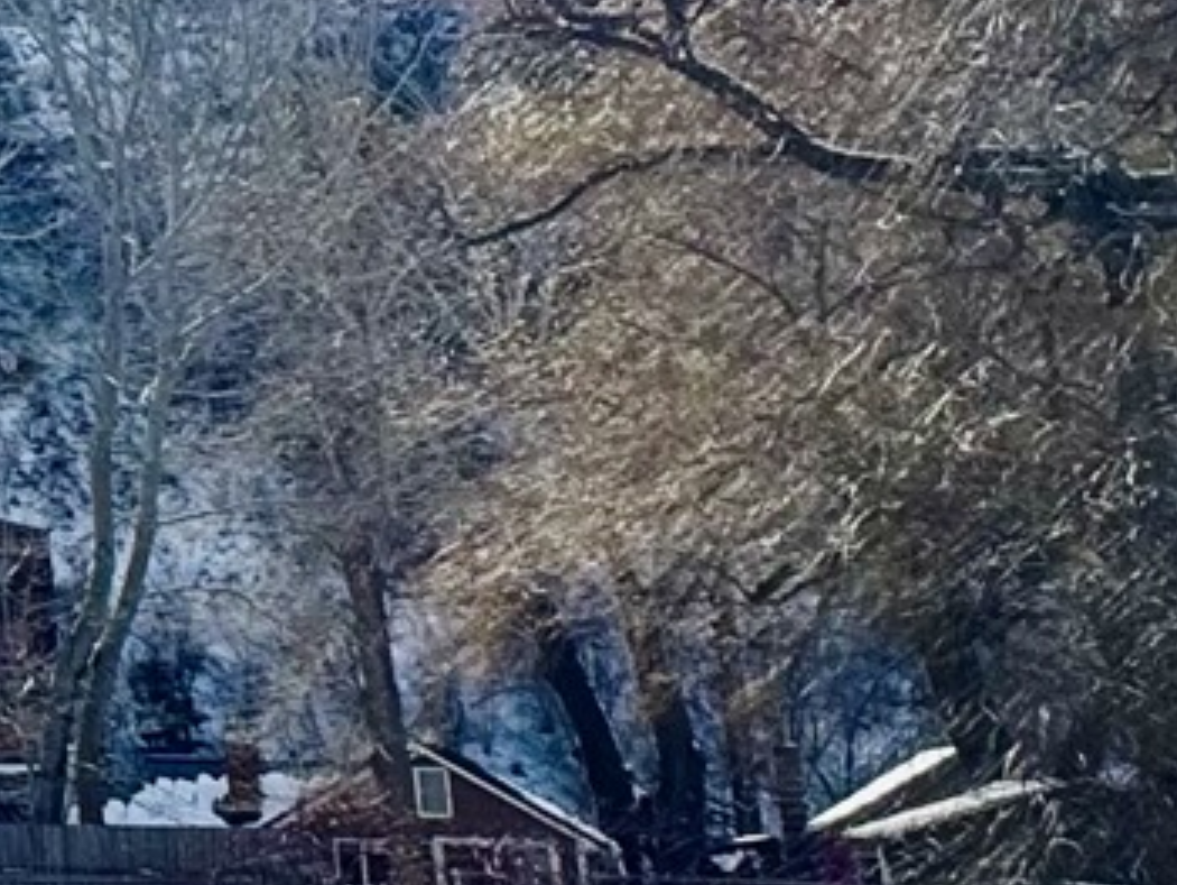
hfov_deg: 17.4
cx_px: -1184
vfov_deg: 18.4
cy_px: 232
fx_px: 2722
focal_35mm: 80
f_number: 2.2
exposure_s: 1/1976
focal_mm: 2.22
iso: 50
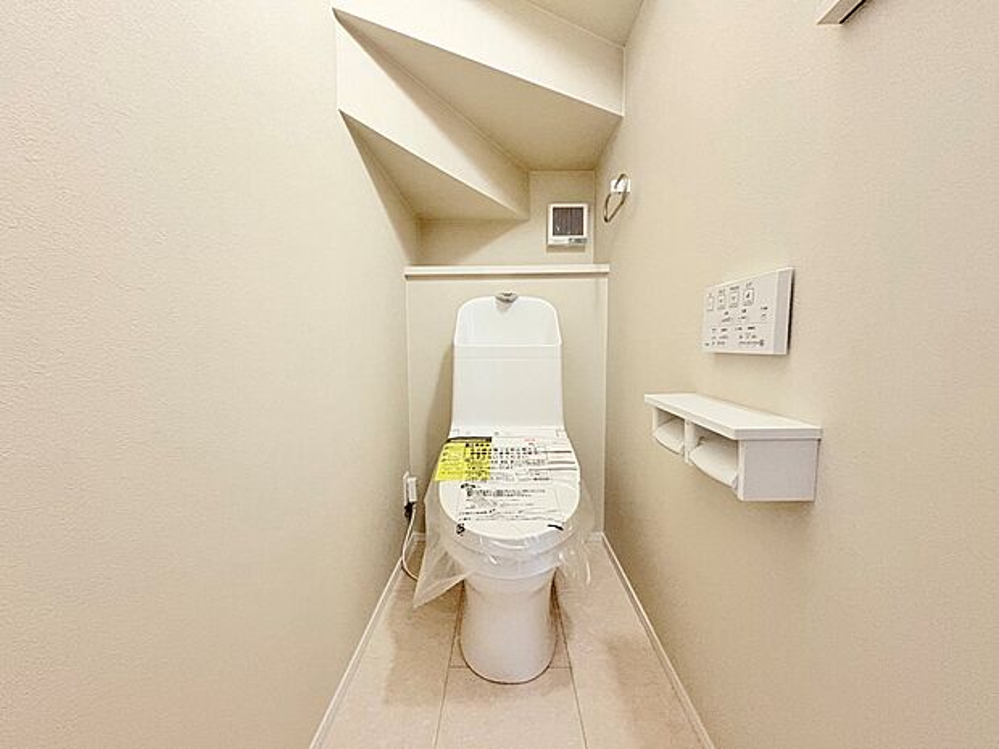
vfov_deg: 85.7
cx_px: 500
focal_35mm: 14
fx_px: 404
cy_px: 374
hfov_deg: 102.1
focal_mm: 2.22
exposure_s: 1/60
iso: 500
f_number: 2.2
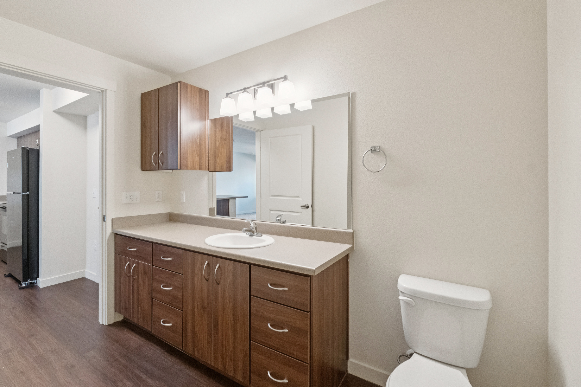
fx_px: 258
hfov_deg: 96.7
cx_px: 290
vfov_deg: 73.7
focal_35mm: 16
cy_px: 183
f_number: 8
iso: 2000
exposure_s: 1/30
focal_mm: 10
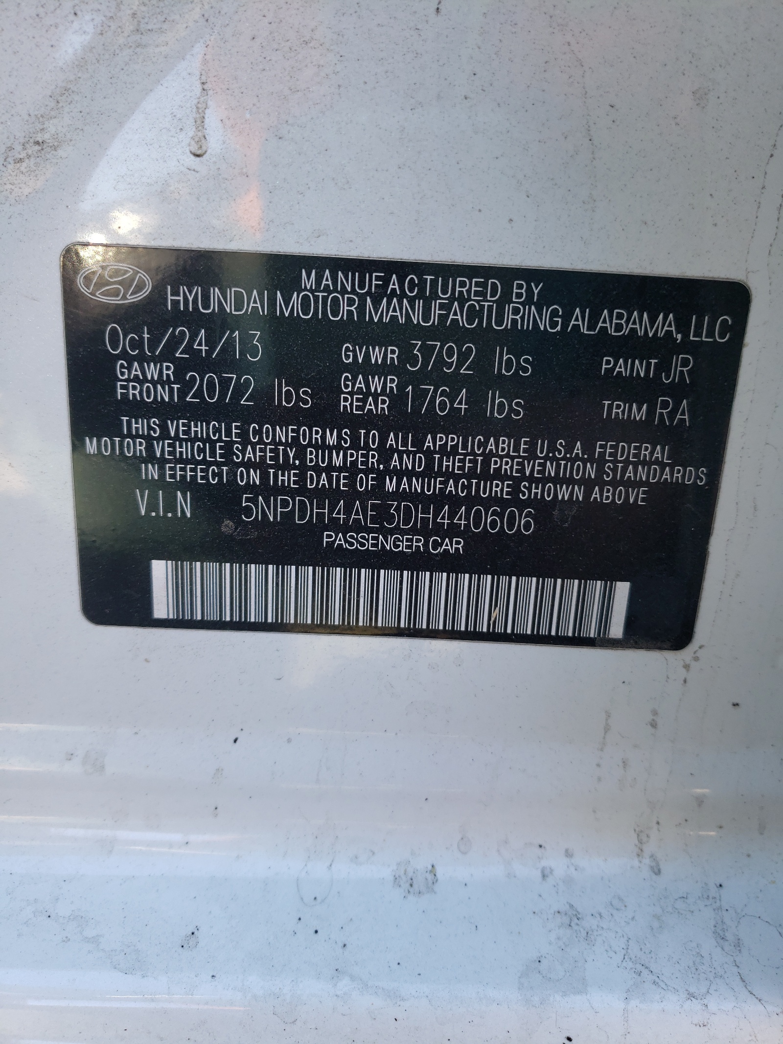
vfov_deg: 67.3
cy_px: 522
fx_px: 784
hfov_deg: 53.1
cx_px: 392
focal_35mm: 26
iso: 50
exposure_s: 1/175
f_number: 1.5
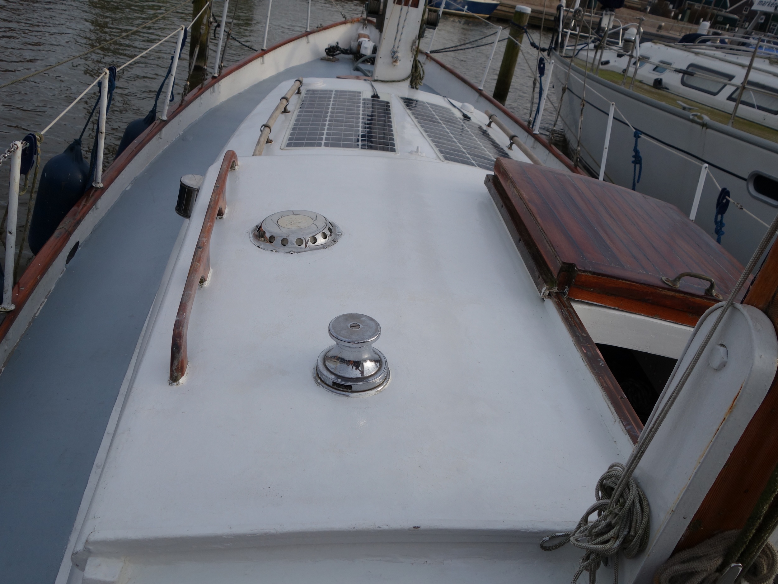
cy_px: 292
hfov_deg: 63.4
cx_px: 389
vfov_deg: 49.7
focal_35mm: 28
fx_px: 629
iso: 160
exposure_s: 1/400
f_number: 5.6
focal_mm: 10.42
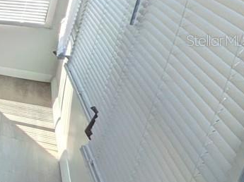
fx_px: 458
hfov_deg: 16.2
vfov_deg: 22.3
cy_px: 40
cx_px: -313
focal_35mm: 65
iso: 44
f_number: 2.2
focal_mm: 1.85
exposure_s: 1/703
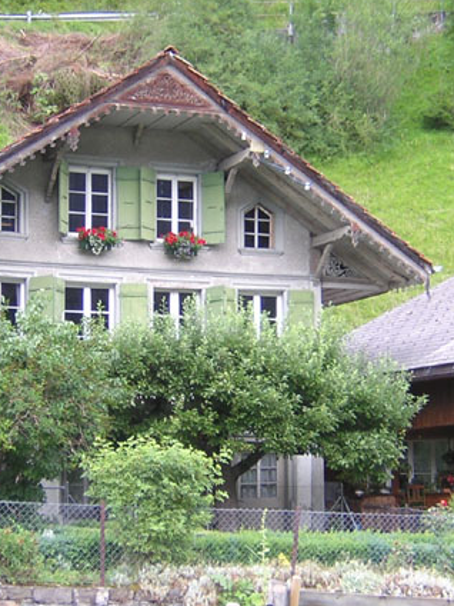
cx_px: 140
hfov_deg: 17.9
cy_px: 283
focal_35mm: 82
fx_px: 1434
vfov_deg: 23.8
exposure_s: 1/61.5
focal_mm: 7.6
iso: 100
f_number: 3.3
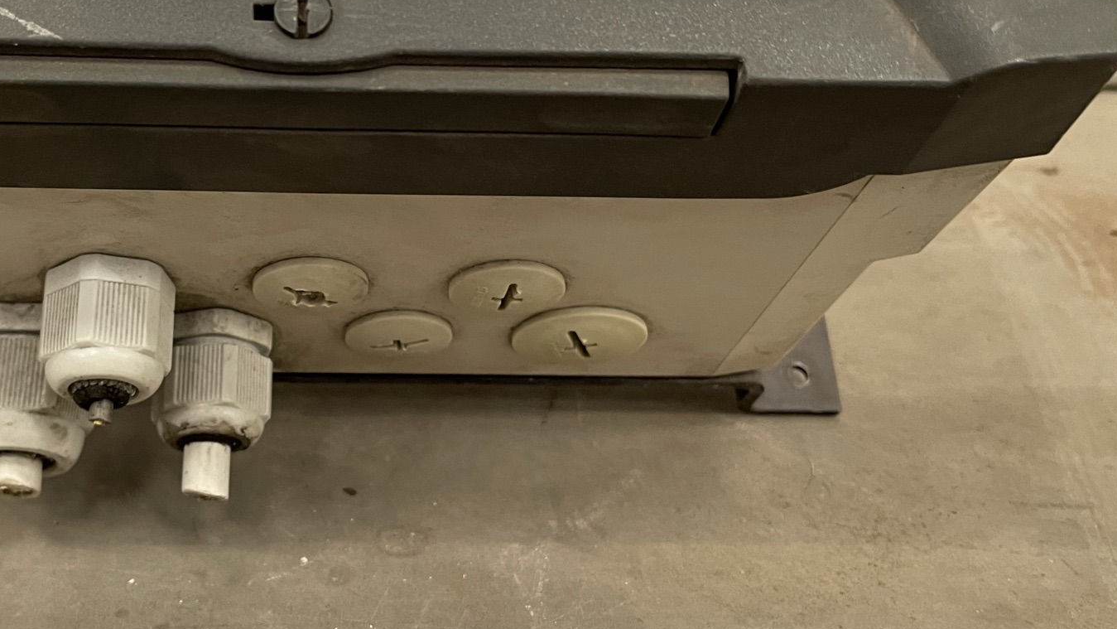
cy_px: 254
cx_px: 331
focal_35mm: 43
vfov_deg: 27.7
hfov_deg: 46.2
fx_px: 1274
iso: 160
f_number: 1.6
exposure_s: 1/60
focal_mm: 5.1
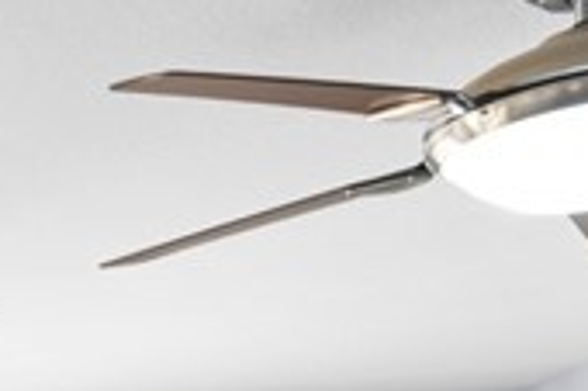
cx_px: -968
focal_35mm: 128
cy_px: 969
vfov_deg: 9.4
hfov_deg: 11.8
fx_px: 2089
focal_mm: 20
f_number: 8
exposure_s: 1/100
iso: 400
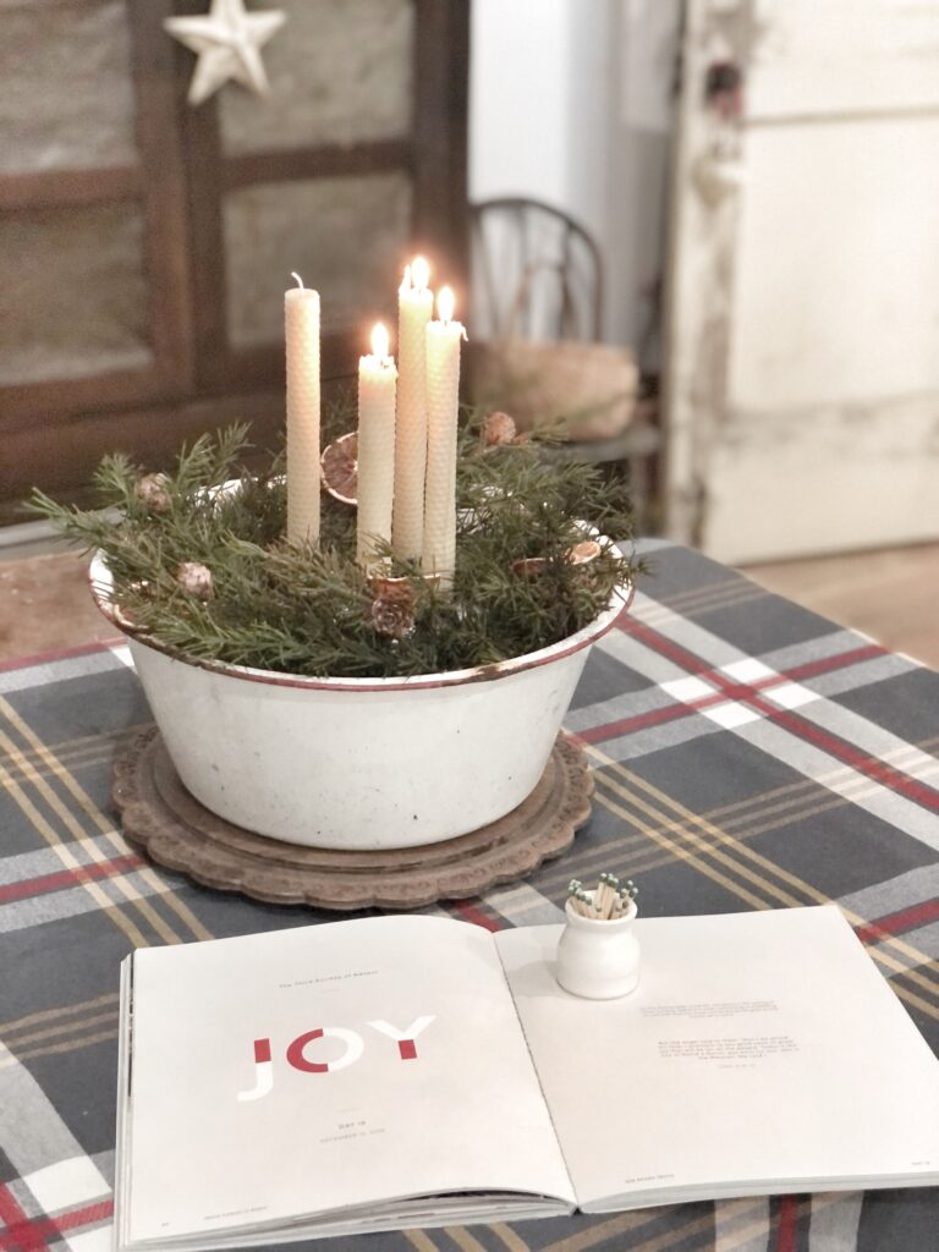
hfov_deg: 25.7
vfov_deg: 33.8
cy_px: 626
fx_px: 2062
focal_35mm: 57
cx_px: 470
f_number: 2.8
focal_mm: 6.6
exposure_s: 1/30
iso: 640
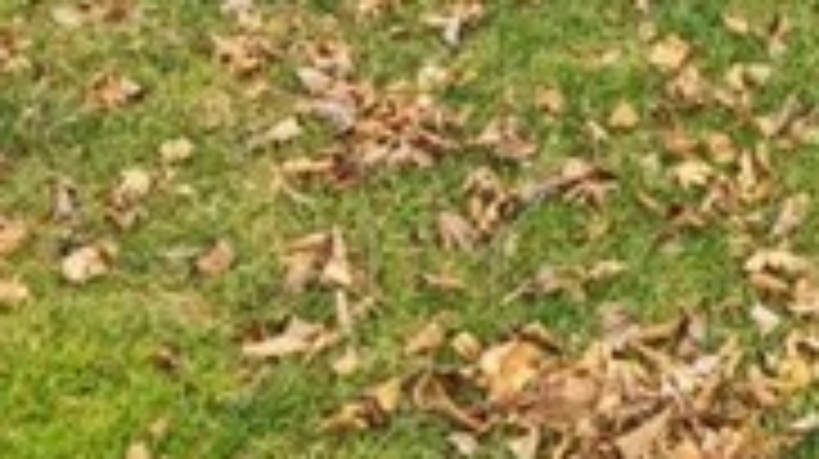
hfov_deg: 20.6
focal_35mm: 100
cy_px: -819
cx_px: 837
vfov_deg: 9.8
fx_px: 2170
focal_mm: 16
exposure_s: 1/6
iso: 100
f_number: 8
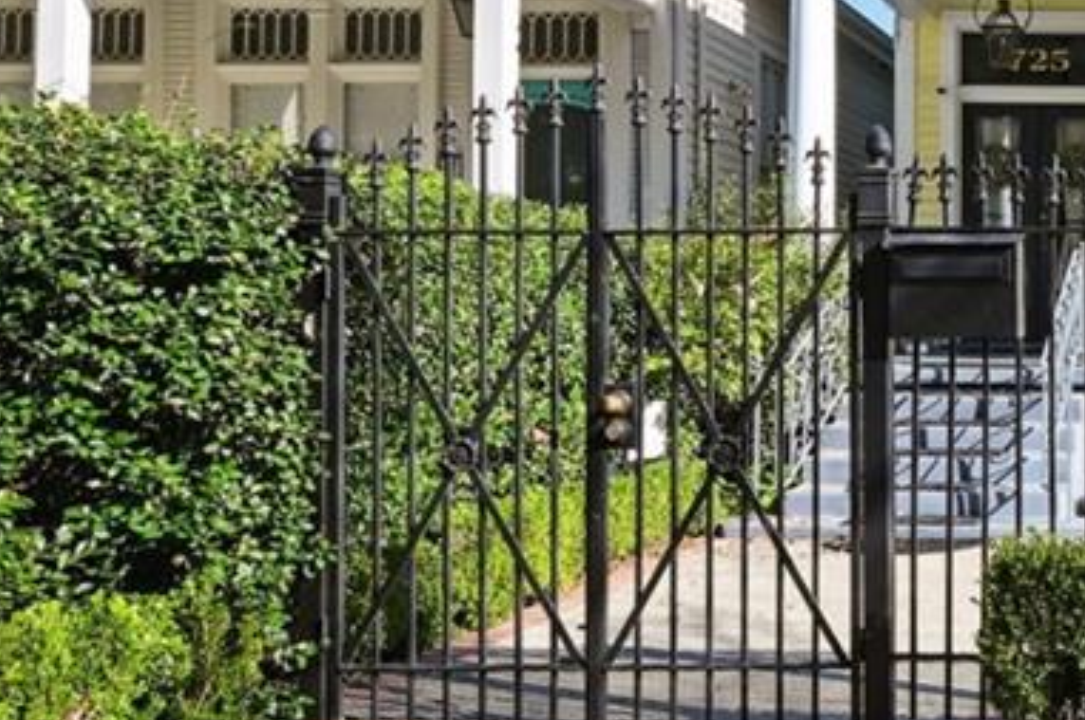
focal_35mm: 43
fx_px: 1294
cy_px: 95
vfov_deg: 30.0
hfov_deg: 36.2
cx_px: 1276
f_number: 11
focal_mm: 16
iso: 400
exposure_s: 1/200
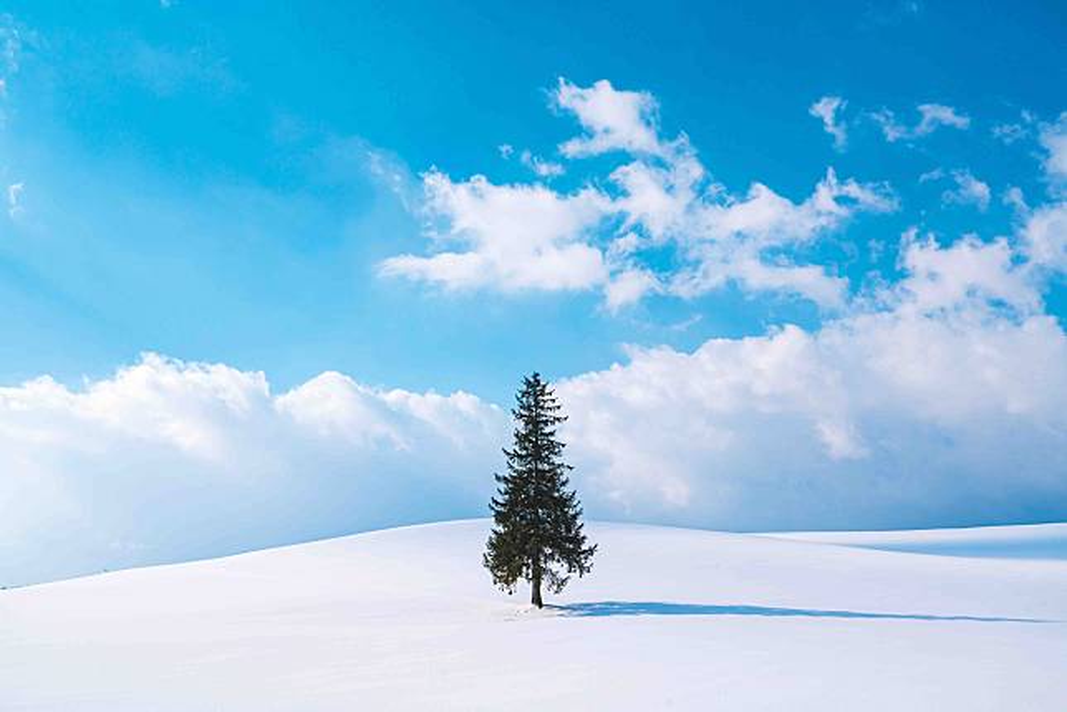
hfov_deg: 57.2
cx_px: 534
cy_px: 356
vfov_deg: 40.0
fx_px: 978
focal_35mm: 33
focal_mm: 33
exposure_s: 1/800
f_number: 11
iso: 200
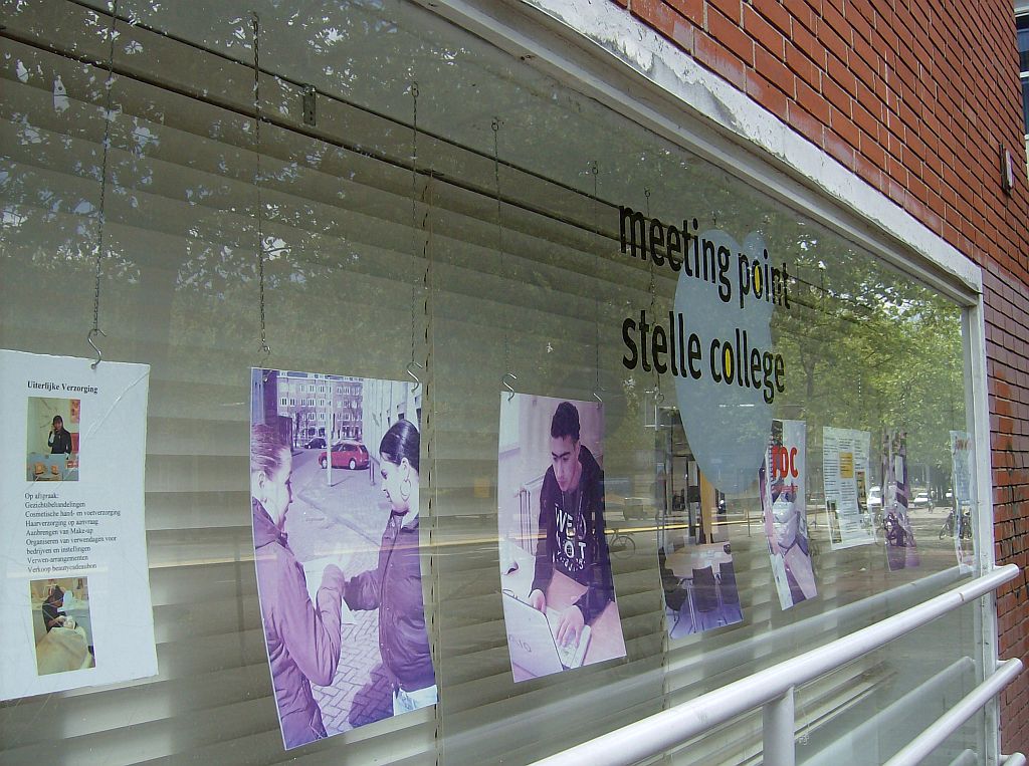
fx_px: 1127
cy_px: 383
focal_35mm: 38
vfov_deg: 37.6
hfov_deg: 49.1
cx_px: 514
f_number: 4.8
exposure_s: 1/329
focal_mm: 6.4
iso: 100
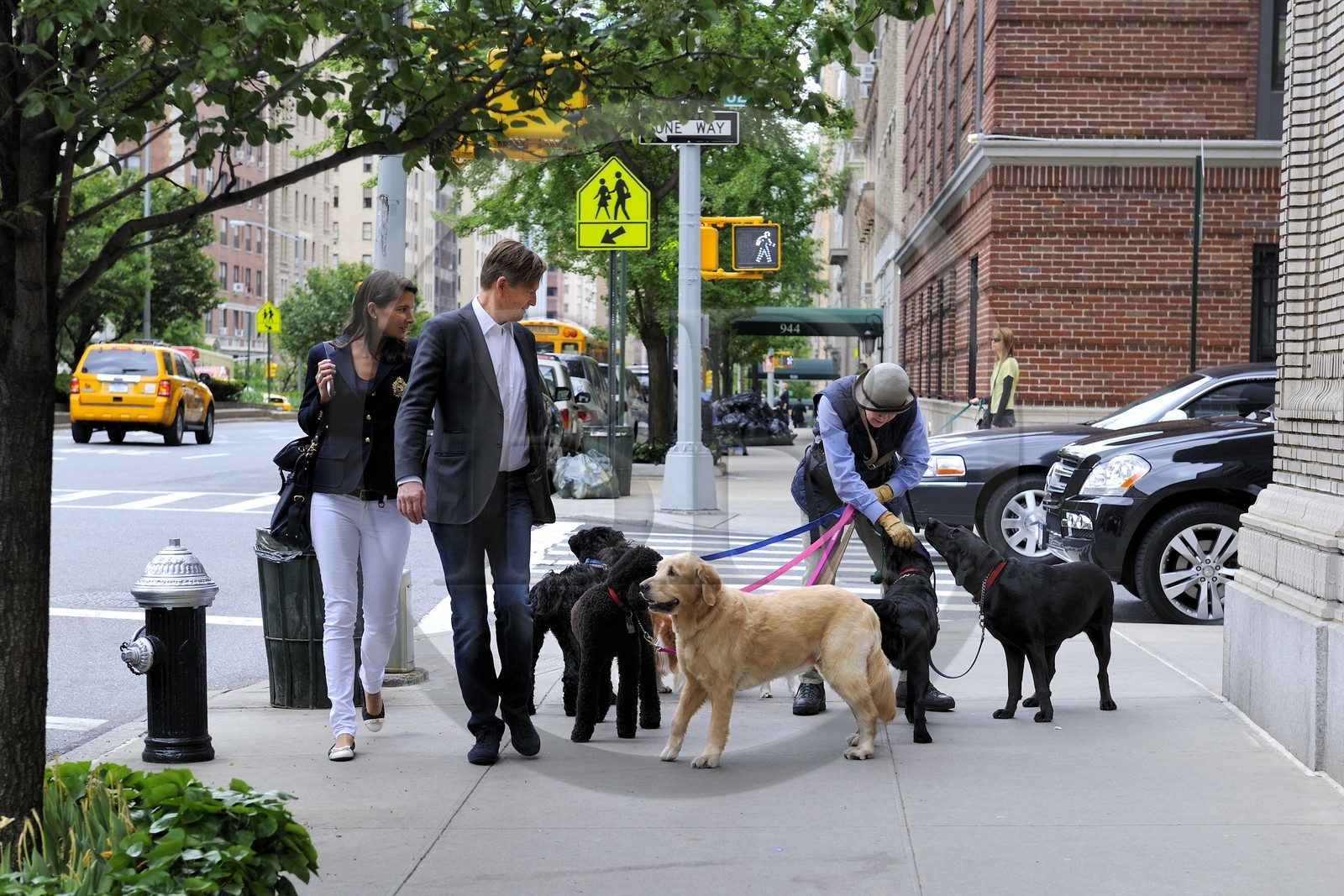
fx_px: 2613
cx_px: 672
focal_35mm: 70
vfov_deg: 19.5
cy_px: 448
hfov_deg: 28.8
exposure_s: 1/320
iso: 400
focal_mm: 70
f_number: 5
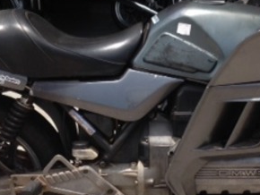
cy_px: 126
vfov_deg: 16.2
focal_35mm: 91
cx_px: 173
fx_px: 684
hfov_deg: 21.4
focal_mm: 4.12
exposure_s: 1/1022
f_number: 2.4
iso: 50
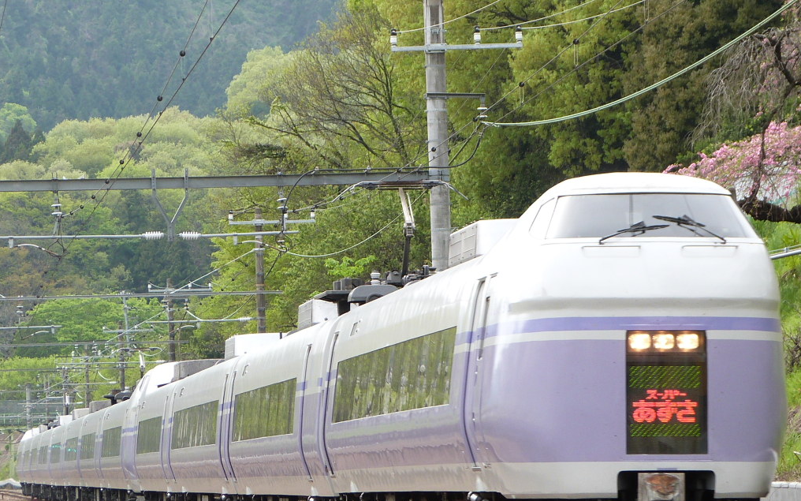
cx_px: 402
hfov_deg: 13.4
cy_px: 297
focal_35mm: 156
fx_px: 3405
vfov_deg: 8.4
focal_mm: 26.3
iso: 100
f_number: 4
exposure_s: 1/200
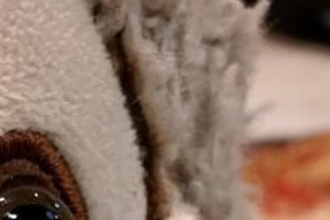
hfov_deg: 12.8
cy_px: 273
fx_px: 1457
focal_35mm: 159
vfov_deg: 8.5
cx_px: 0
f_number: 1.8
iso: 64
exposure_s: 1/50
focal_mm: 4
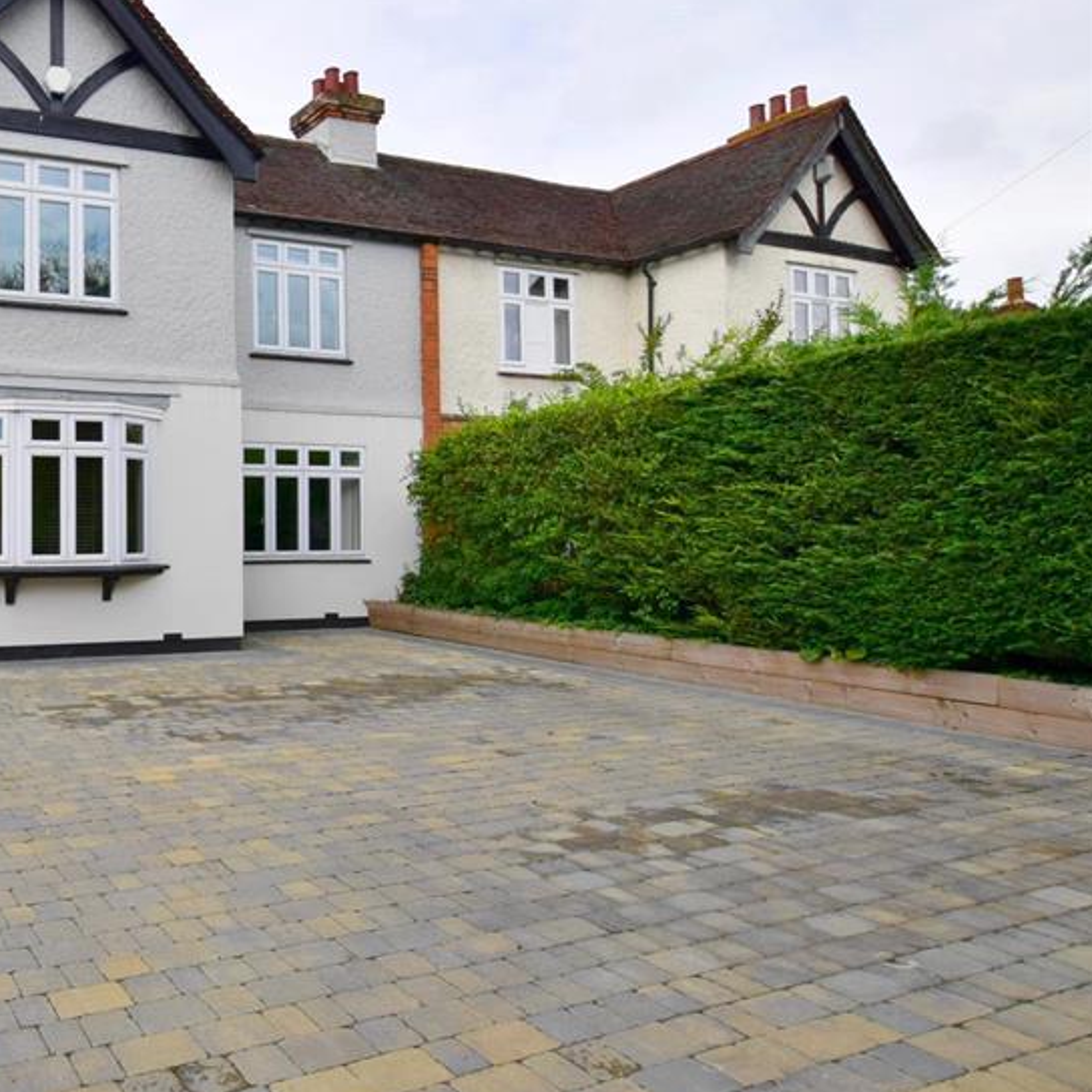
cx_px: 76
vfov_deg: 65.0
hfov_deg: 54.9
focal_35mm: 24
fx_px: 857
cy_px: 512
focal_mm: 10
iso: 400
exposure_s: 1/800
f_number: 11
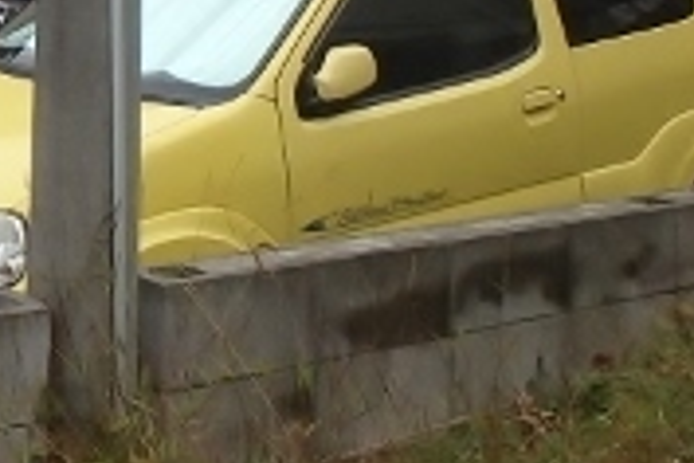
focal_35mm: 79
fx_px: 1523
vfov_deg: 14.3
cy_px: -475
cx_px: 35
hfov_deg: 24.7
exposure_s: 1/40
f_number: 3.5
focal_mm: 3.7
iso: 200
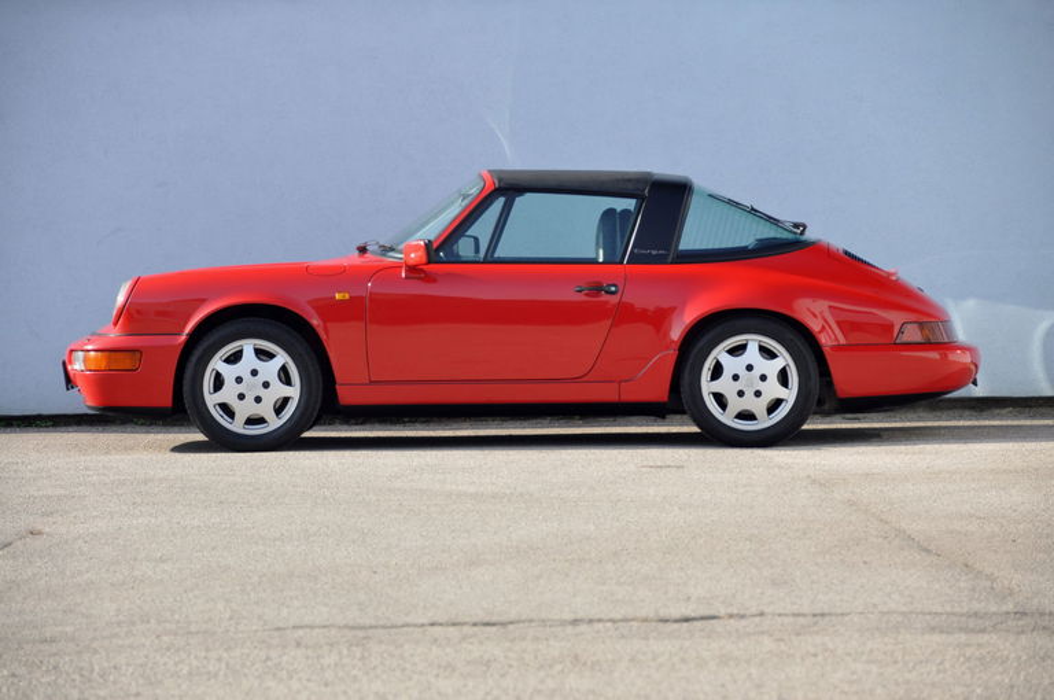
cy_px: 350
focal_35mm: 174
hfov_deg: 11.8
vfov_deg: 7.9
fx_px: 5088
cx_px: 527
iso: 500
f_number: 5.6
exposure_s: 1/320
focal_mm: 116
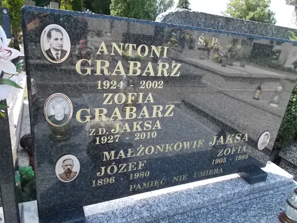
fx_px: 223
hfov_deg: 67.3
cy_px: 112
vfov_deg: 53.1
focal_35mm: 26
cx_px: 148
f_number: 8
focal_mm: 4.6
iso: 400
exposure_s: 1/200
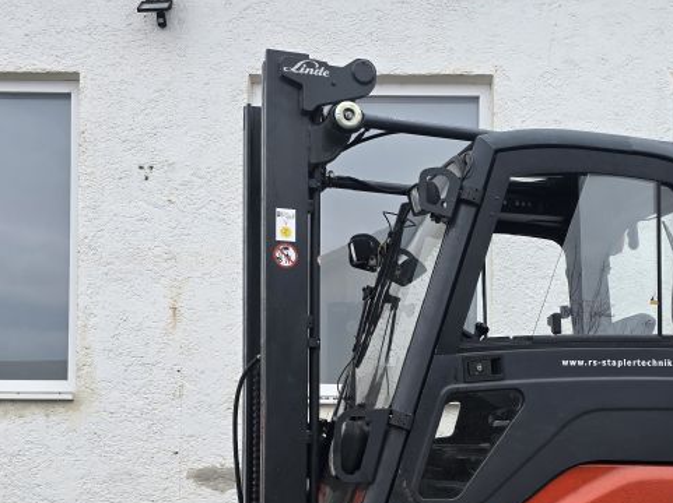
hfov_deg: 38.9
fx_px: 952
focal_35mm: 49
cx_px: 378
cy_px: 457
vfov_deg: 28.4
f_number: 1.7
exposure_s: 1/180
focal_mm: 6.3
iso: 12
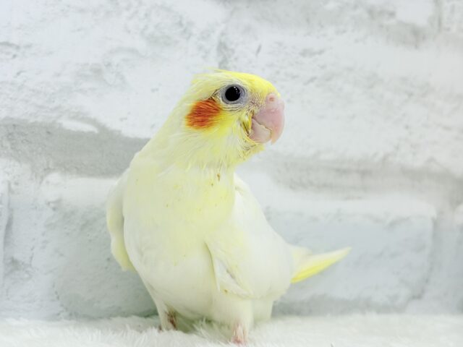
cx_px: 232
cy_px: 174
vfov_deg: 28.0
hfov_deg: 36.8
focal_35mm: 52
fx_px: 696
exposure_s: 1/50
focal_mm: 5.96
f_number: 1.6
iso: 32
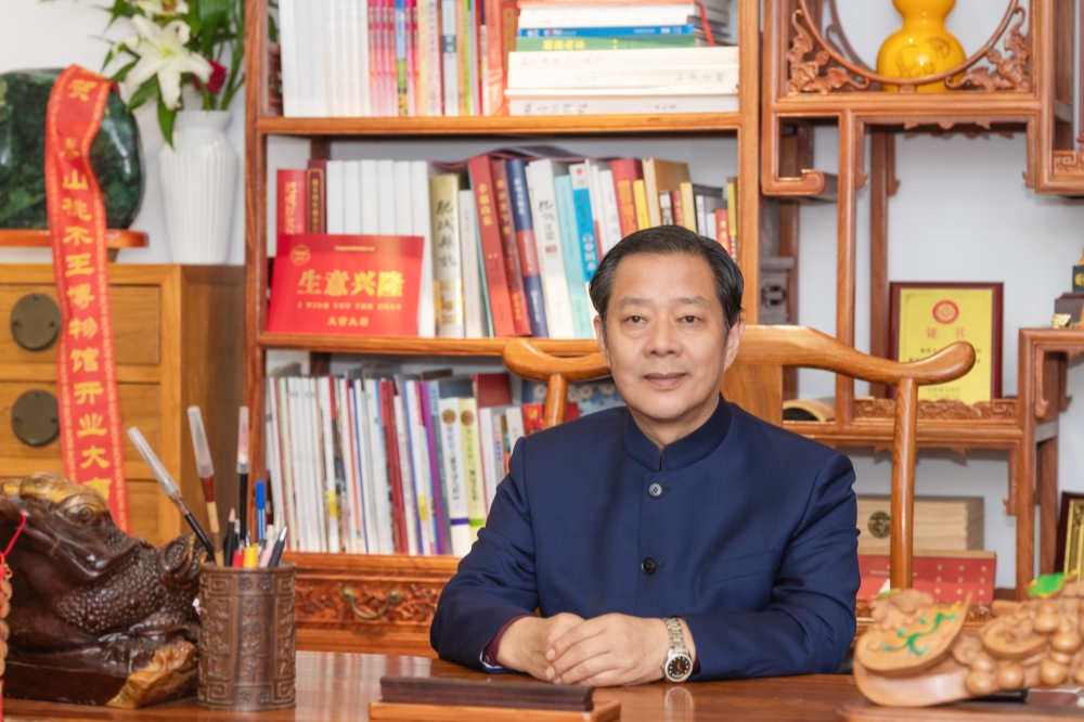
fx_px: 3160
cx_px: 542
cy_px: 361
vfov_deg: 13.0
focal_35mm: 105
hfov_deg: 19.5
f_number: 3.5
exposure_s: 1/60
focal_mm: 105
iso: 200
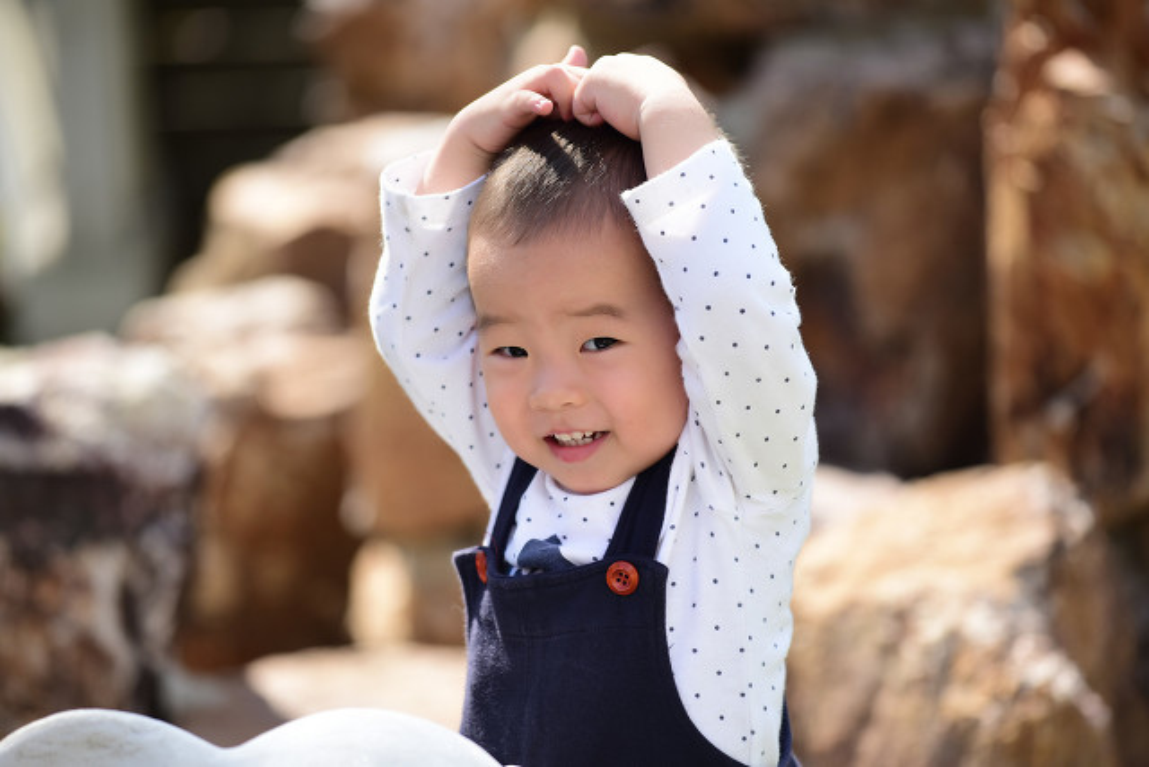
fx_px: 5586
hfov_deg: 11.7
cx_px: 574
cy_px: 384
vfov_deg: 7.9
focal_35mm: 175
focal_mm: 175
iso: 100
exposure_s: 1/320
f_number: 4
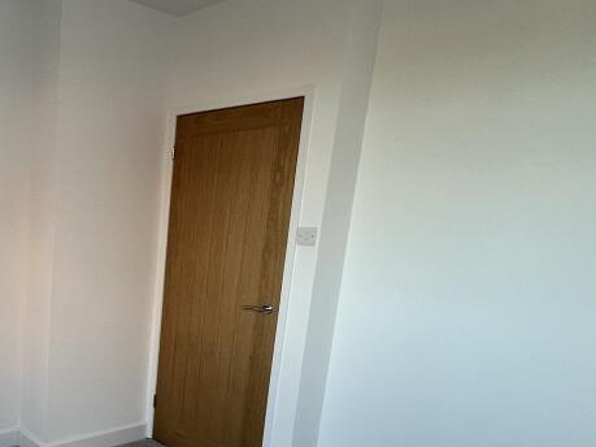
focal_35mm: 29
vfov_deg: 46.8
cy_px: 325
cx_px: 31
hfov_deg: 52.1
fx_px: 499
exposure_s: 1/99
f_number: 1.8
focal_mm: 1.57
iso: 125
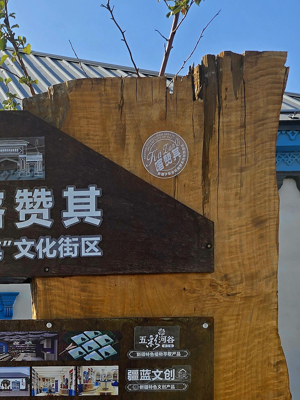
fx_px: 693
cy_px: 409
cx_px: -76
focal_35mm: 60
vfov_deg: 29.8
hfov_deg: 22.2
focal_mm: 6.3
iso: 12
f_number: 1.7
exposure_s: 1/769
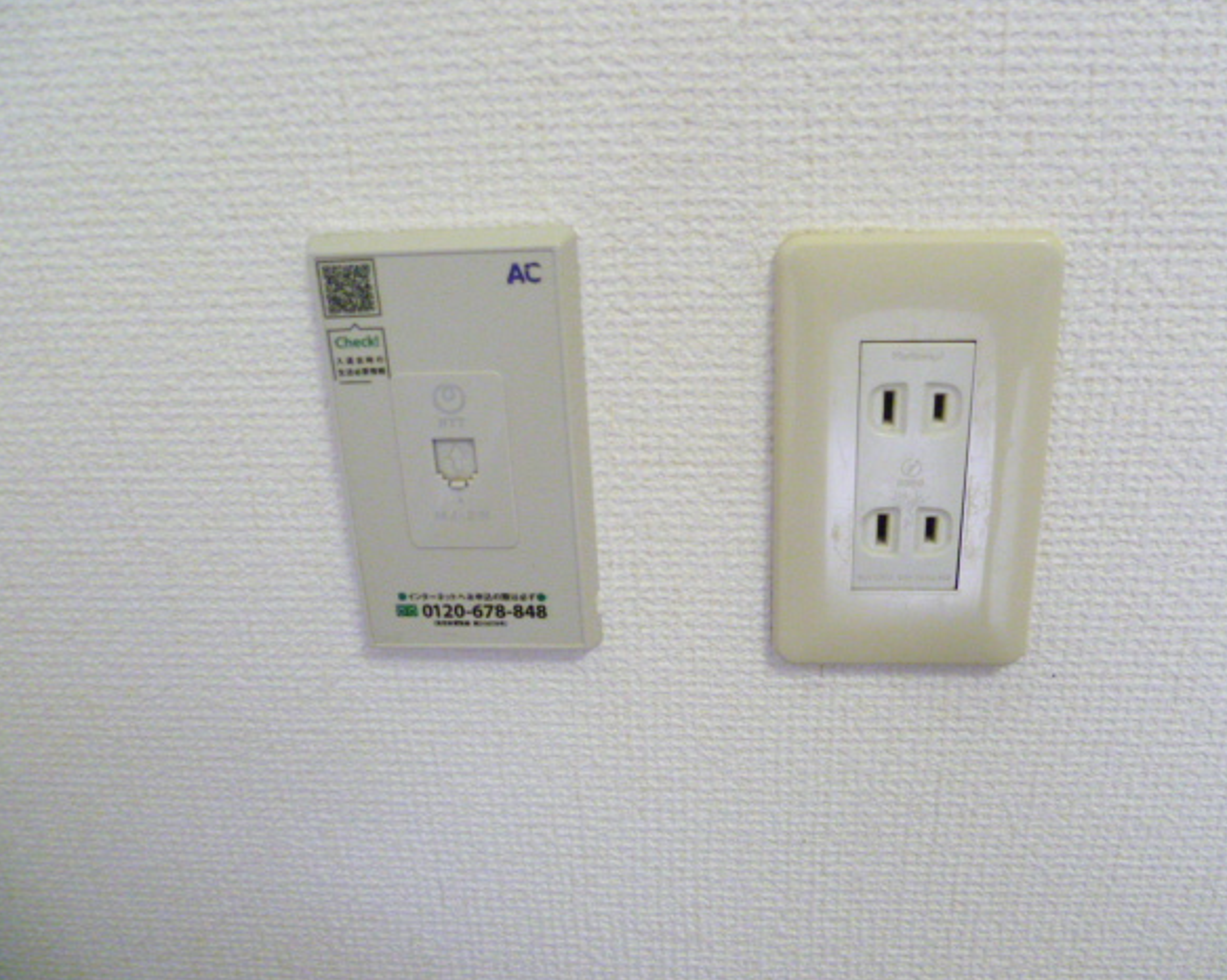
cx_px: 652
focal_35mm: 30
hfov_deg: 58.7
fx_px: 1089
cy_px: 477
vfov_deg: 48.5
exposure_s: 1/60
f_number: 2.8
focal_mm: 5
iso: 800
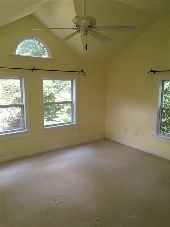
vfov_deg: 61.7
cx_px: 85
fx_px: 190
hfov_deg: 48.2
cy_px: 114
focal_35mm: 29
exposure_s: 1/30
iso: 32
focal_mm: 4.15
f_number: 2.2
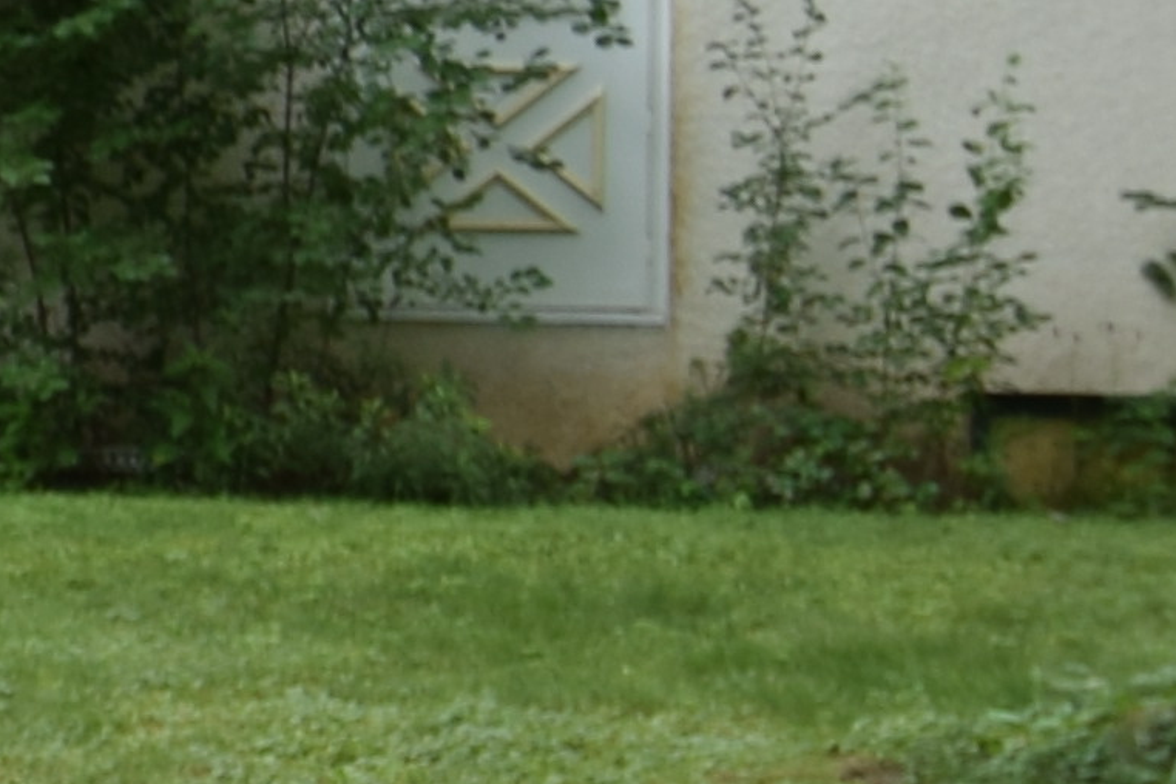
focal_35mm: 130
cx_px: -1164
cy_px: 122
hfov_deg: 13.5
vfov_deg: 10.5
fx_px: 4244
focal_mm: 11
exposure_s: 1/200
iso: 100
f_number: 3.5
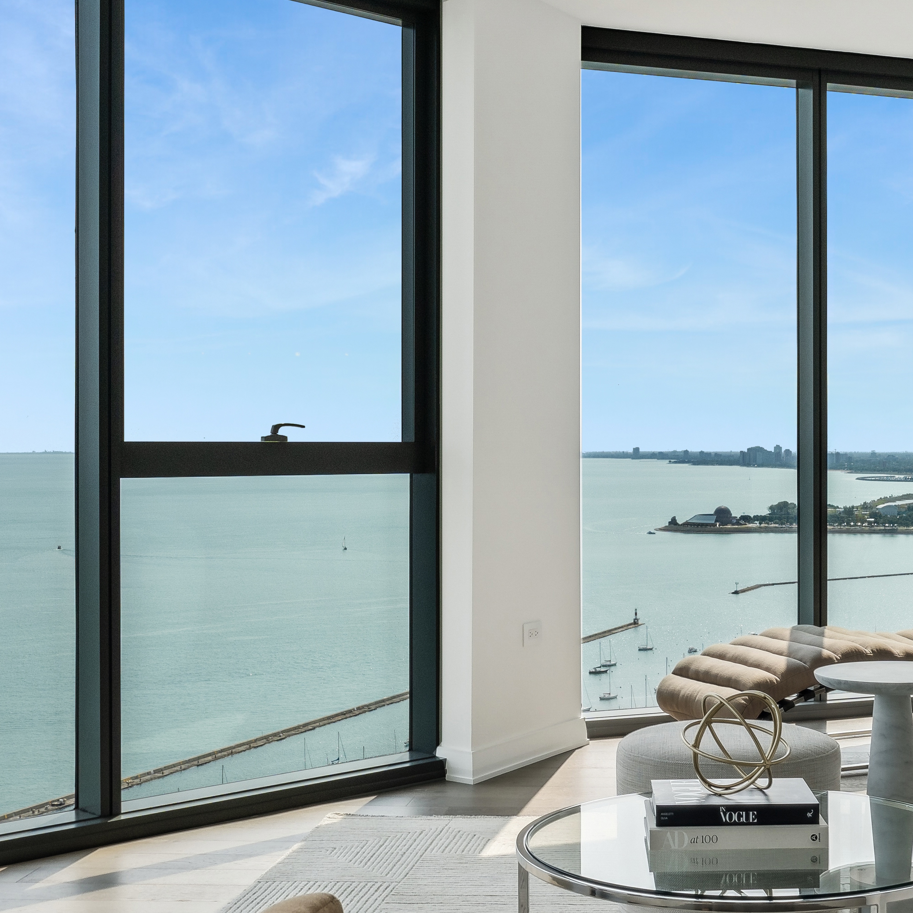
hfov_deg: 33.4
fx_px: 1492
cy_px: 458
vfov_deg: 34.0
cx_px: 682
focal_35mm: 50
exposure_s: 1/640
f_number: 7.1
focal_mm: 17
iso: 320
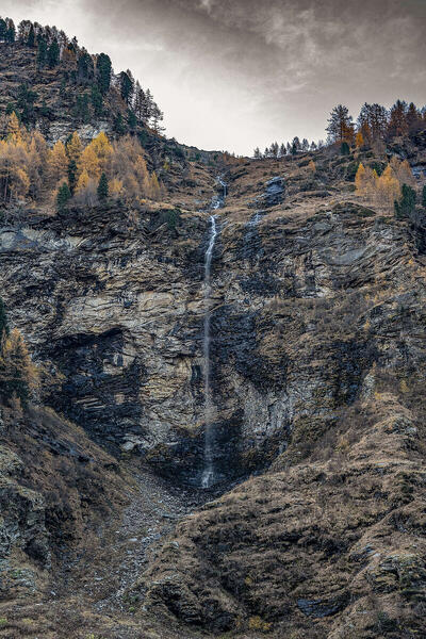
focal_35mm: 70
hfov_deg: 19.5
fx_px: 1242
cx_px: 213
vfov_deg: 28.8
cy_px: 320
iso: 320
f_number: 8
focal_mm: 70
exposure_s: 1/80
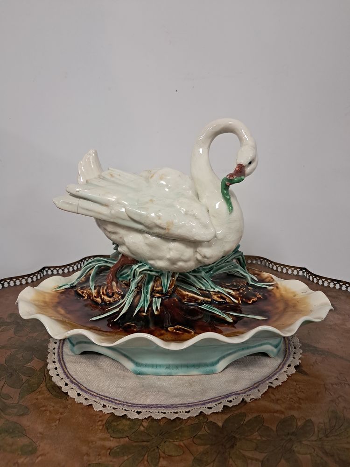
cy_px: 234
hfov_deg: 51.4
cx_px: 175
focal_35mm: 27
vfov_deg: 65.3
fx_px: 364
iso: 250
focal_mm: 4
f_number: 1.8
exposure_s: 1/50
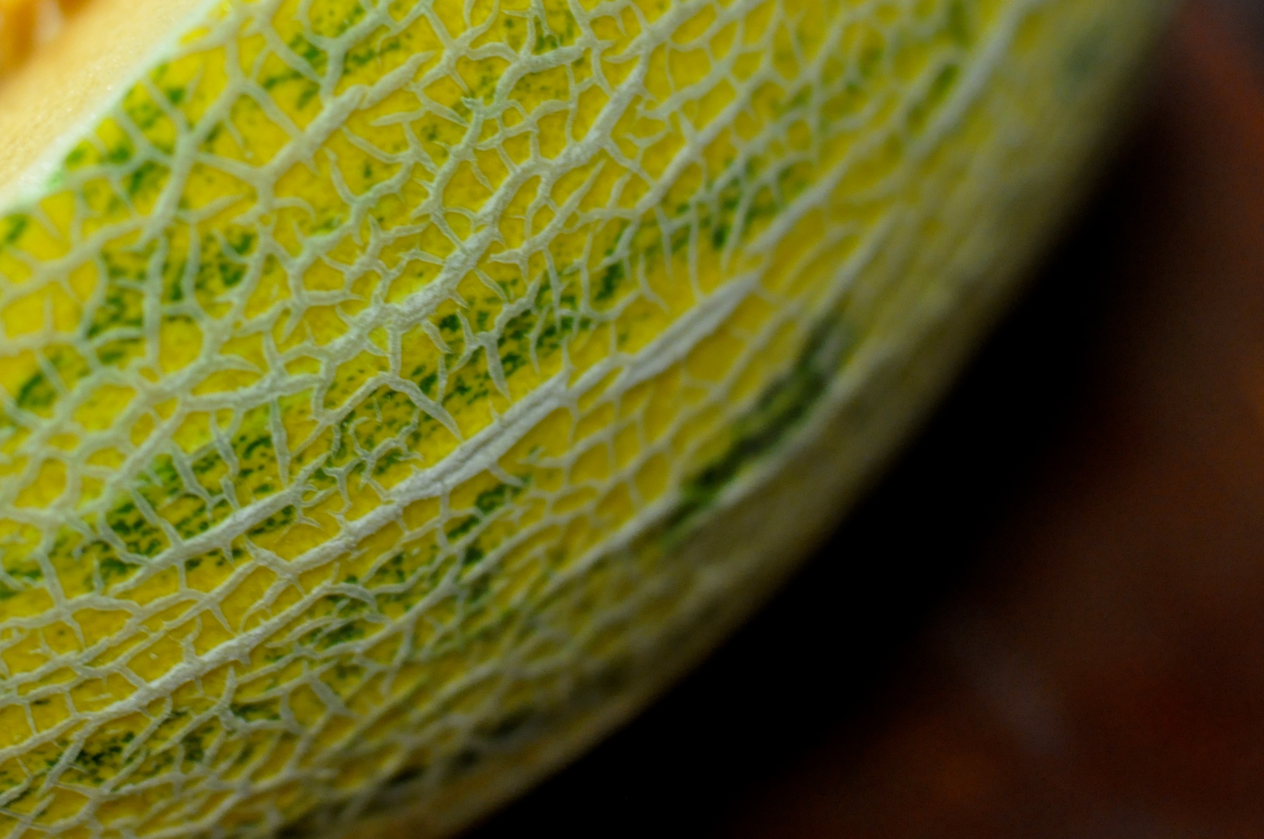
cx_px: 389
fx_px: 4349
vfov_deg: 11.0
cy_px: 193
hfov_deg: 16.5
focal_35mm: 124
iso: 800
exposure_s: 1/30
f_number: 2.8
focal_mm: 50
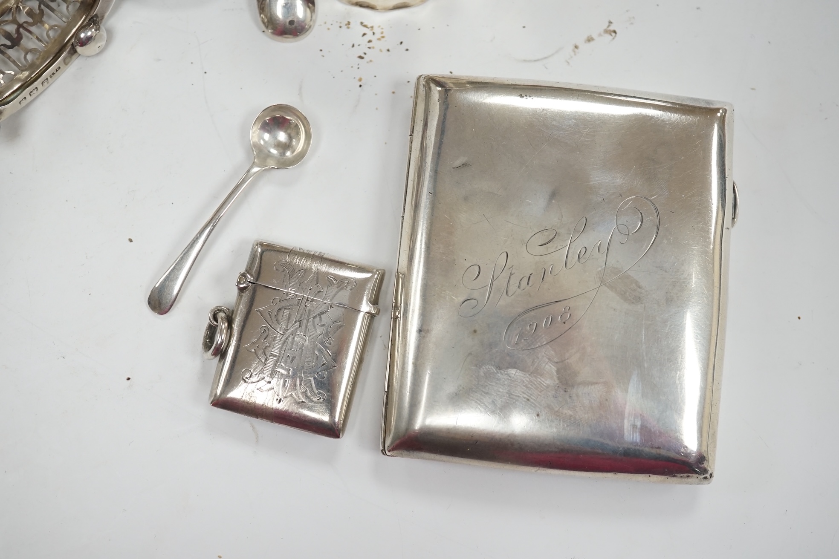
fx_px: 1049
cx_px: 420
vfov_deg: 29.9
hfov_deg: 43.6
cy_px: 280
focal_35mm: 45
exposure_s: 1/160
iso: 1000
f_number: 8
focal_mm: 30
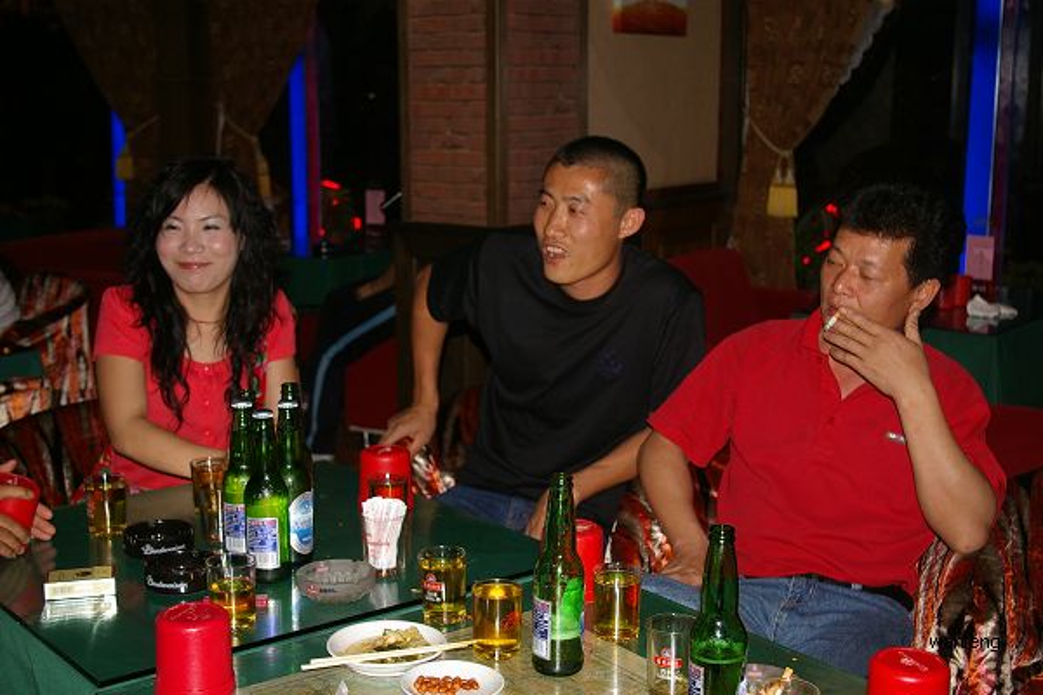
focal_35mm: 50
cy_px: 348
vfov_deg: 27.3
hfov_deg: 40.0
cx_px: 522
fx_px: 1434
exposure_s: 1/45
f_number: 4
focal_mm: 33
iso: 200
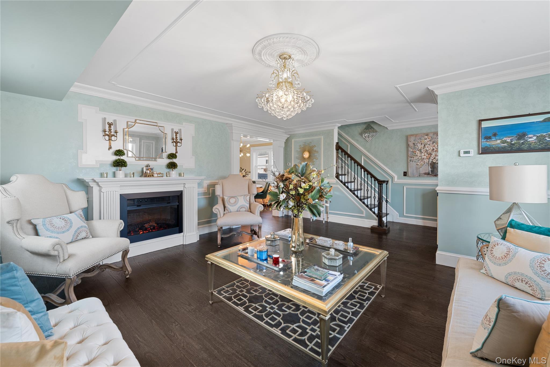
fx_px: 214
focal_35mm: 14
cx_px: 275
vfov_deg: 81.2
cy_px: 184
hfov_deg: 104.3
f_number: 10
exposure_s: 1/1.67
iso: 250
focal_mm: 14
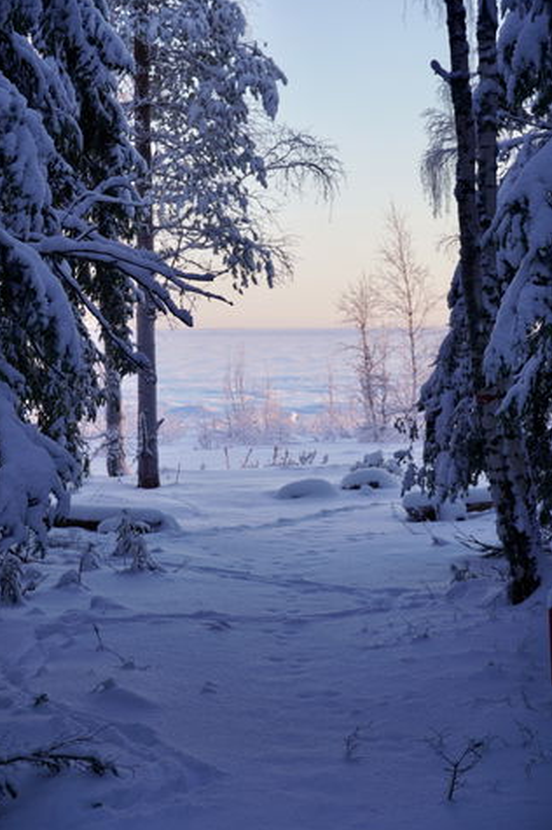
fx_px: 1889
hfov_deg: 16.6
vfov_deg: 24.8
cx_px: 273
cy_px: 414
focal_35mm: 82
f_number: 5
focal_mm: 54
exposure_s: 1/100
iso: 160
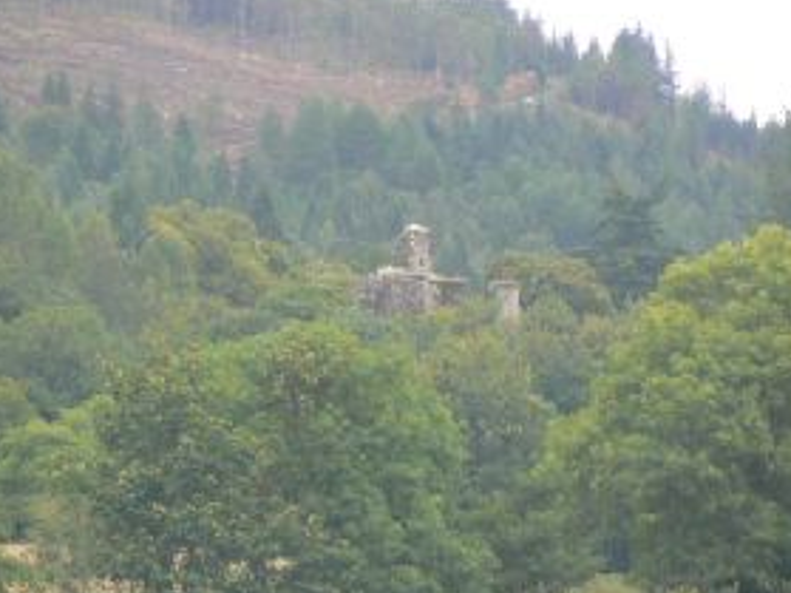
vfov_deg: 2.7
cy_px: 306
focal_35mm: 557
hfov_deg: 3.6
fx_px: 12722
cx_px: 403
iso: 80
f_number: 4
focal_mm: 72
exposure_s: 1/60
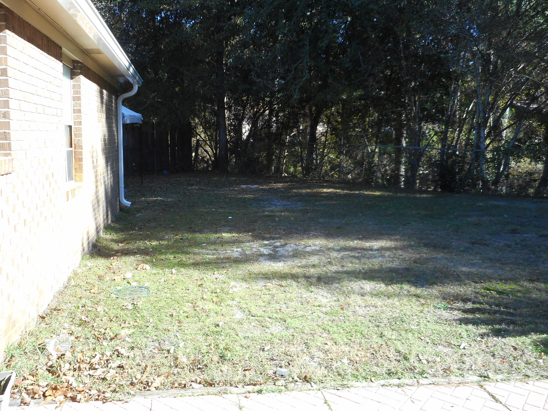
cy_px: 180
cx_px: 232
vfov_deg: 46.7
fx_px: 475
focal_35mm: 30
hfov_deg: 59.7
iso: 80
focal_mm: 4.5
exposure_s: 1/125
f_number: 3.7
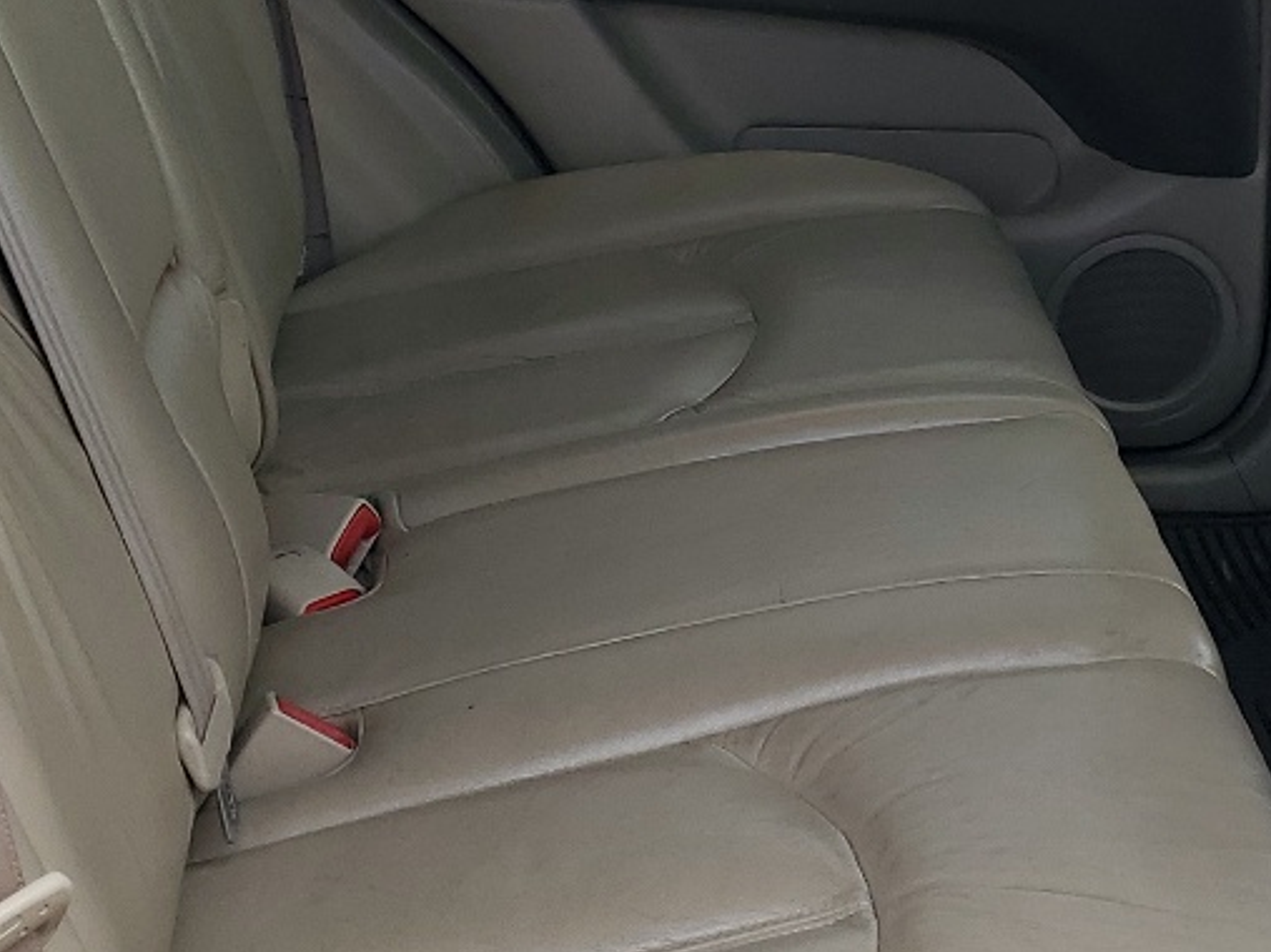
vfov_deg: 17.8
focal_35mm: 82
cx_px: 960
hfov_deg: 23.6
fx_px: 3010
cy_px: 175
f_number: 1.5
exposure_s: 1/625
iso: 50
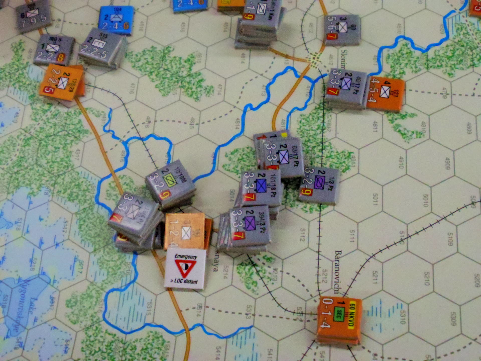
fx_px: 917
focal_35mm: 66
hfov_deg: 29.4
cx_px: 240
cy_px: 180
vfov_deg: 22.3
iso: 6400
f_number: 4.5
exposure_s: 1/1600
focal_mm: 14.3
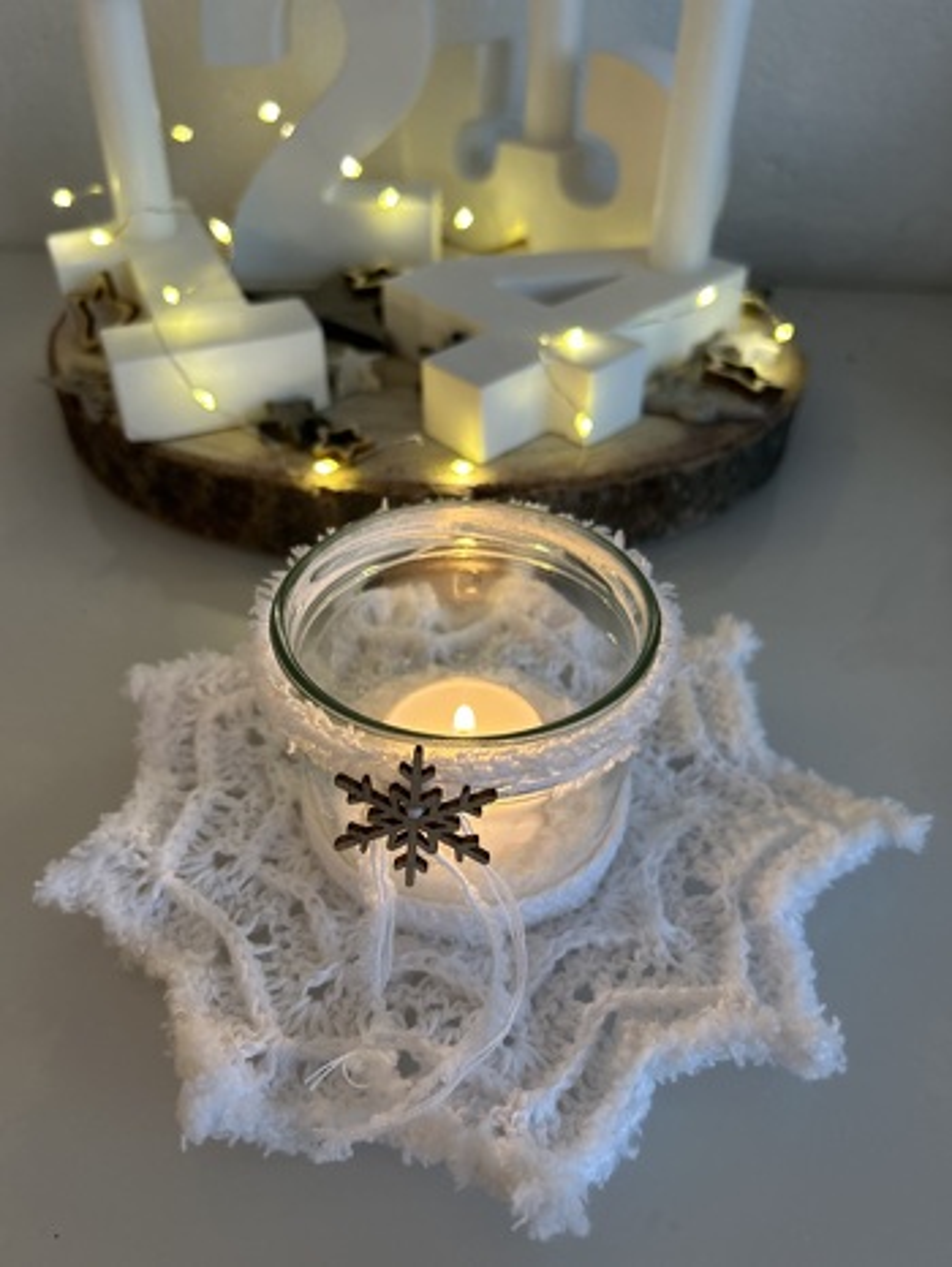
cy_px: 634
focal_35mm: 26
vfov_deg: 67.3
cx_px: 476
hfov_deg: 53.1
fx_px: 953
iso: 200
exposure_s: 1/50
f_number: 1.5
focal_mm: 5.7
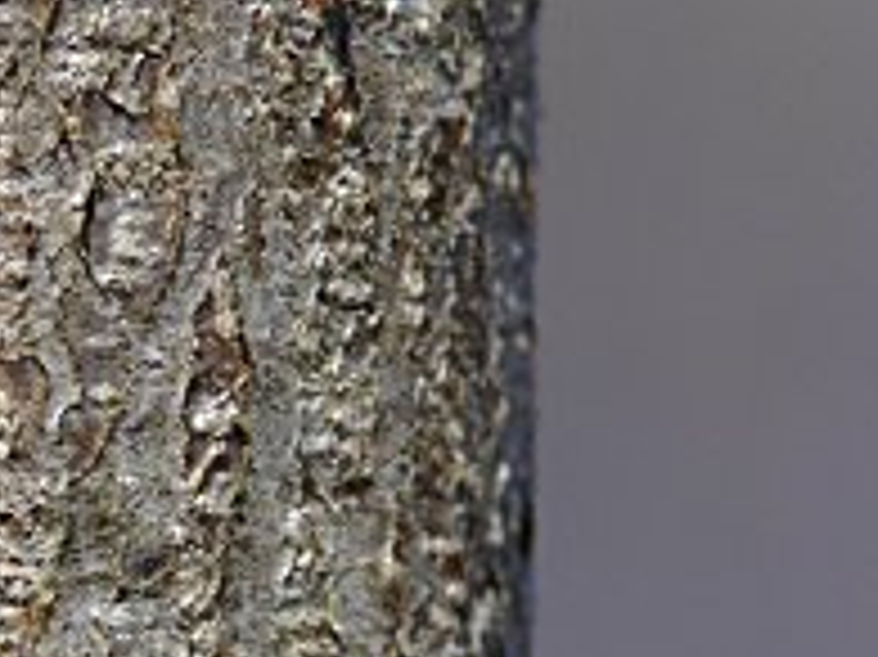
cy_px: 468
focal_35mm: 743
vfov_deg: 2.0
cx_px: -32
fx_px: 18834
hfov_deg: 2.7
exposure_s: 1/250
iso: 100
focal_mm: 68.1
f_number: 5.6
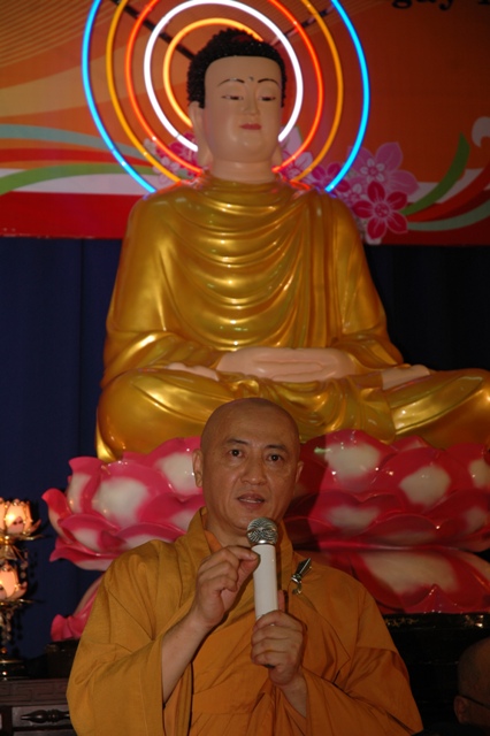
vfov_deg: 19.5
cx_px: 245
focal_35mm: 105
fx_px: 2146
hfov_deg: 13.0
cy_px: 368
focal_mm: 70
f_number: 4.5
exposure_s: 1/60
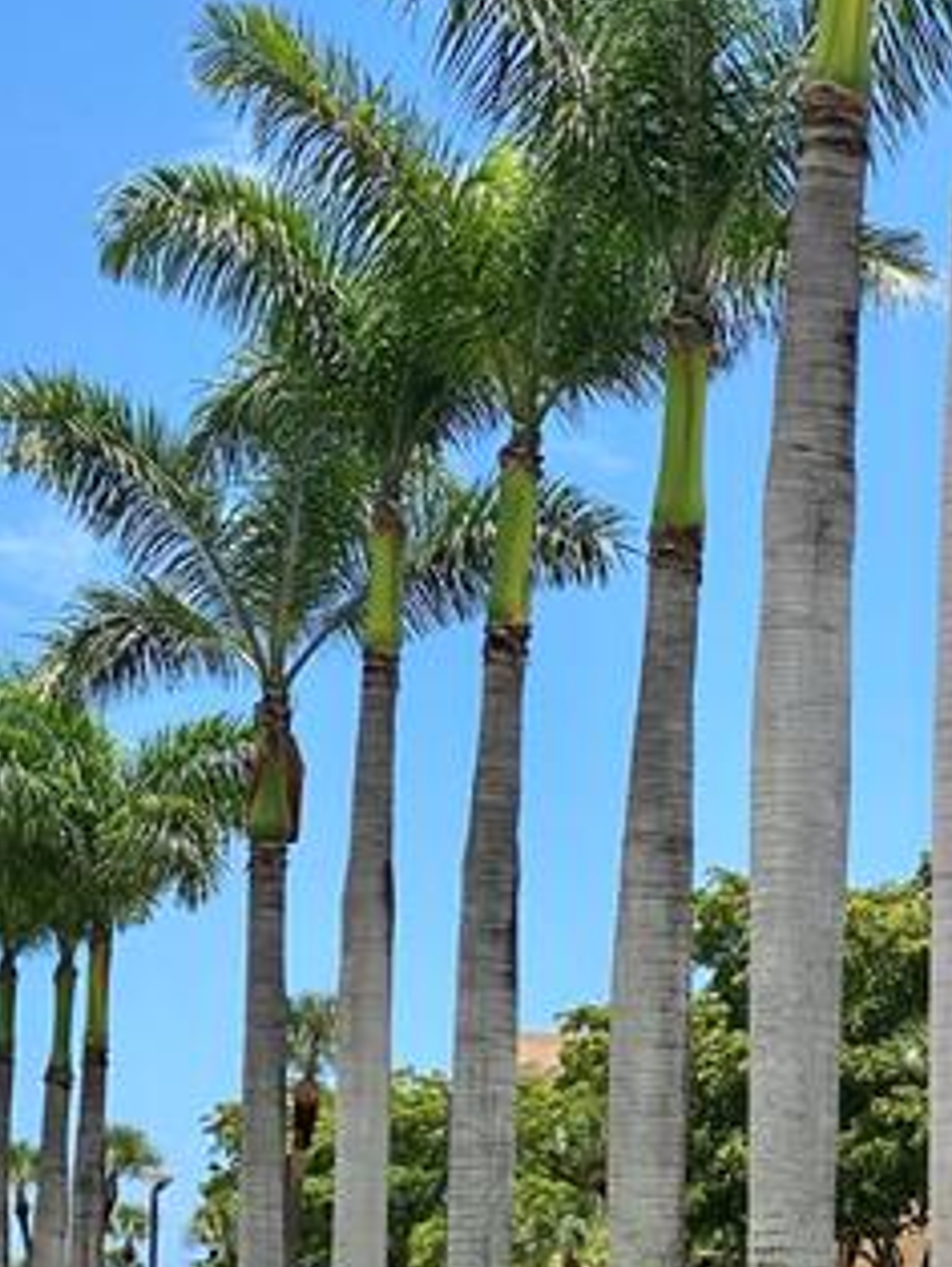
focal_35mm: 127
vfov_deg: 15.3
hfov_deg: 11.5
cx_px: 1029
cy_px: 1118
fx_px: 4651
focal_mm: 6
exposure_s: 1/1597
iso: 20
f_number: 2
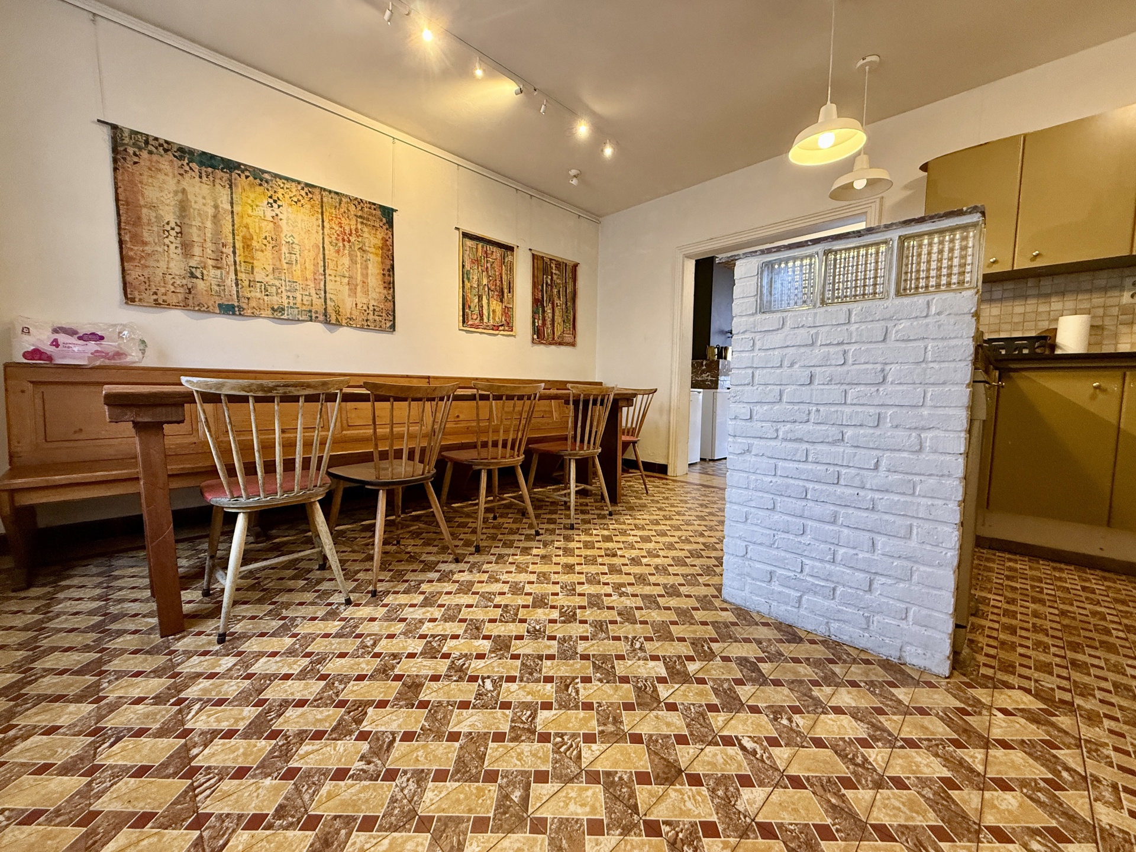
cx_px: 568
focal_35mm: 14
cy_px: 426
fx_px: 459
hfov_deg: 102.1
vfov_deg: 85.7
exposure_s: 1/50
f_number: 2.2
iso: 320
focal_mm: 2.22
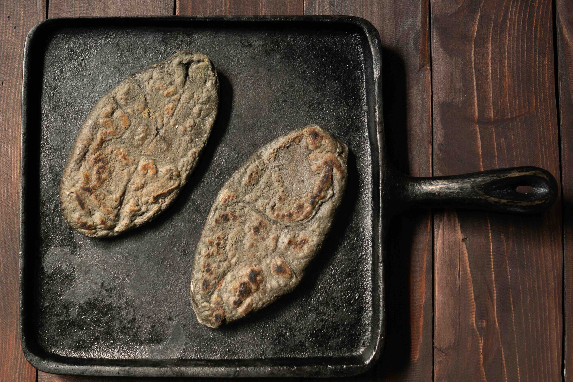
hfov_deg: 37.9
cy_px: 191
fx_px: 836
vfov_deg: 25.8
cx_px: 286
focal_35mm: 52
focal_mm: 35
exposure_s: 1/30
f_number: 4
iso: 200
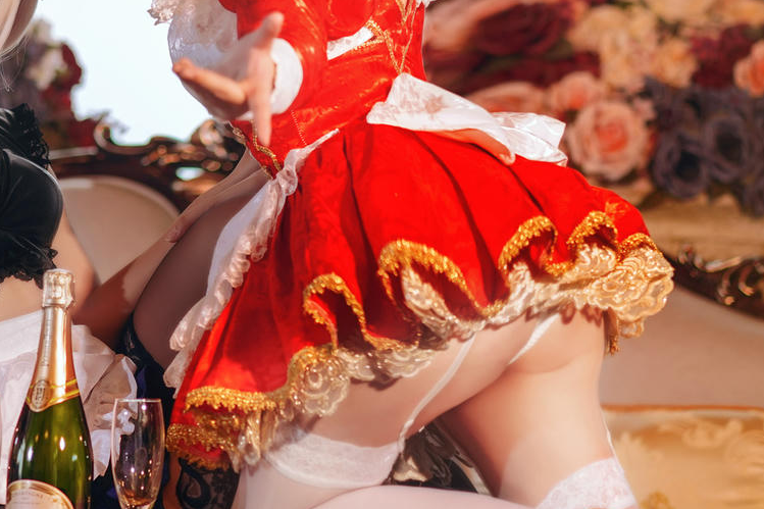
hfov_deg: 9.1
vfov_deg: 6.0
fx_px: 4816
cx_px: 347
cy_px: 220
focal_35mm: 227
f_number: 2
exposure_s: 1/160
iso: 400
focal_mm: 85
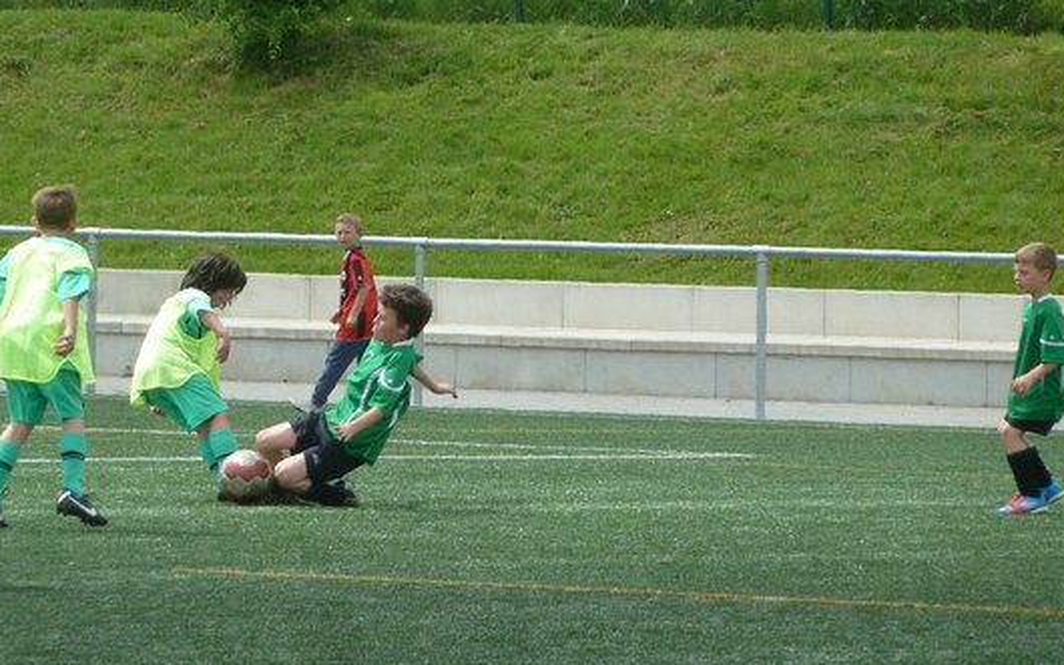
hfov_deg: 5.0
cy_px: 349
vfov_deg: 3.1
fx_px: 12176
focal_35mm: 420
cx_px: 397
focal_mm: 49.2
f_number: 4.9
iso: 320
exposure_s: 1/800
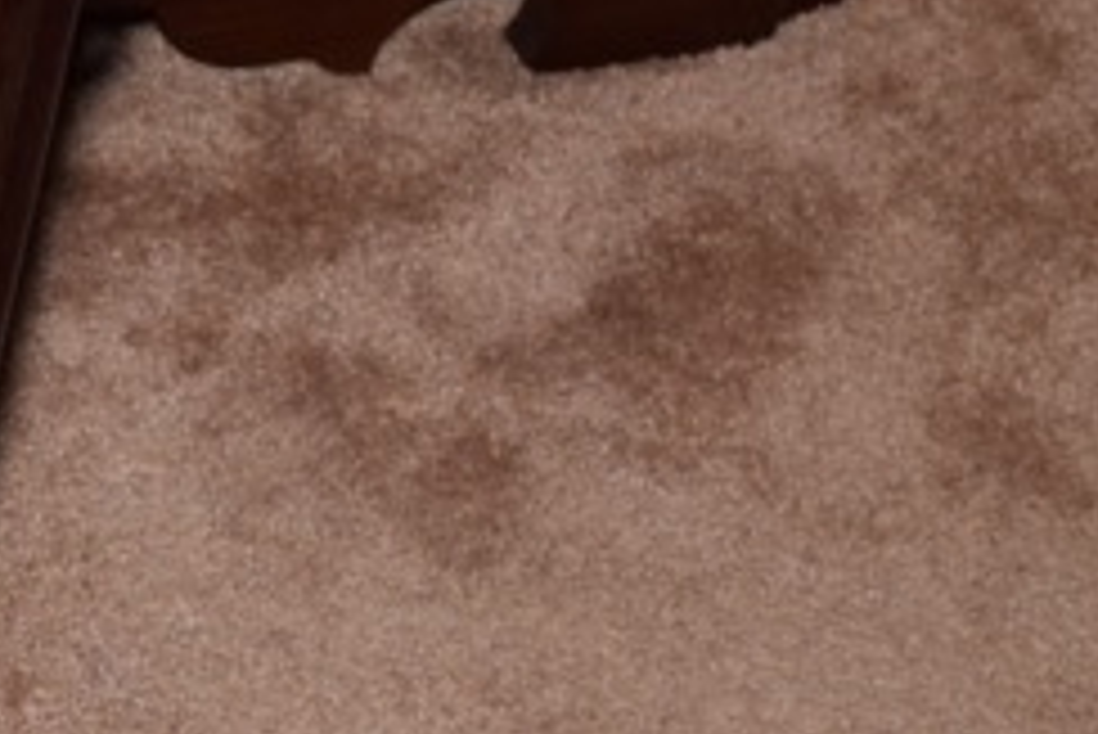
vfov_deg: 6.4
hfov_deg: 9.2
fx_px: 6378
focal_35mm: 209
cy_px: -628
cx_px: -1107
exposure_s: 1/100
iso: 800
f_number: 5.6
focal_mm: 34
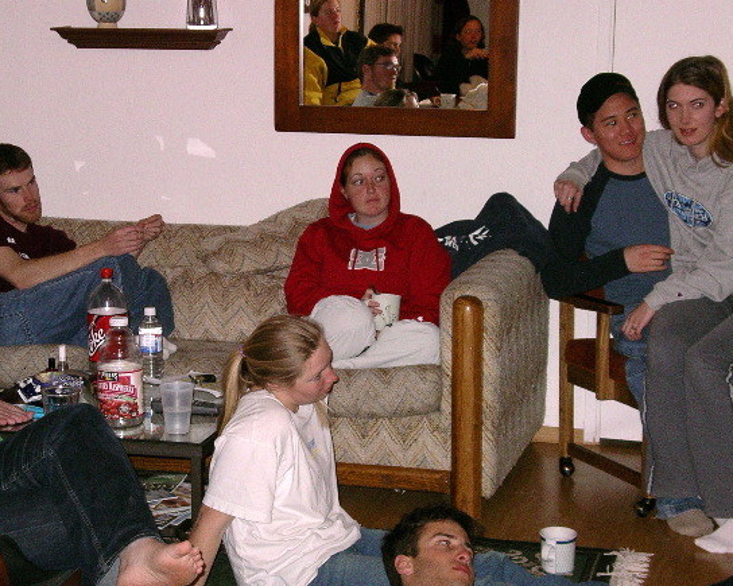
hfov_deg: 21.5
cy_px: 304
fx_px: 1930
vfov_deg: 17.3
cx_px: 271
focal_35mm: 89
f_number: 3.3
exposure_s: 1/50
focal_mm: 12.8
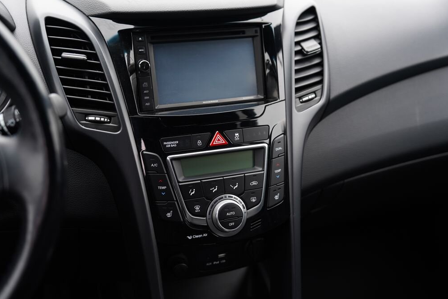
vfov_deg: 29.9
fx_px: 560
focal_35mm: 45
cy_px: 149
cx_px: 224
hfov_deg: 43.6
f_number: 2.8
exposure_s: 1/50
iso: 320
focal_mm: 44
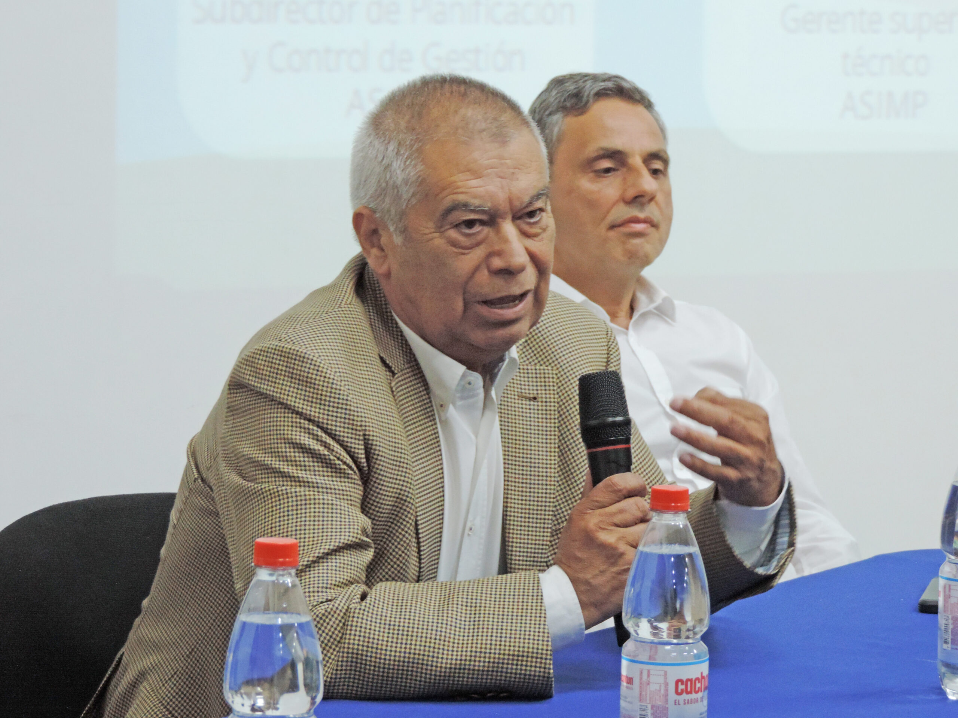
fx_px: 3736
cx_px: 479
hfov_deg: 14.6
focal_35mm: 135
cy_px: 359
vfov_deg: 11.0
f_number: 4.3
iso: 720
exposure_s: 1/30
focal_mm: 24
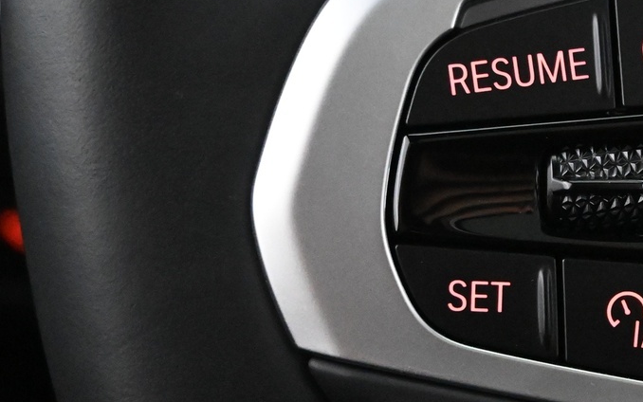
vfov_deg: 13.5
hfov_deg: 20.9
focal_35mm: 97
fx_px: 1697
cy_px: 172
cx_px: 601
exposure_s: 1/40
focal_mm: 26.5
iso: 8000
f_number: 4.5
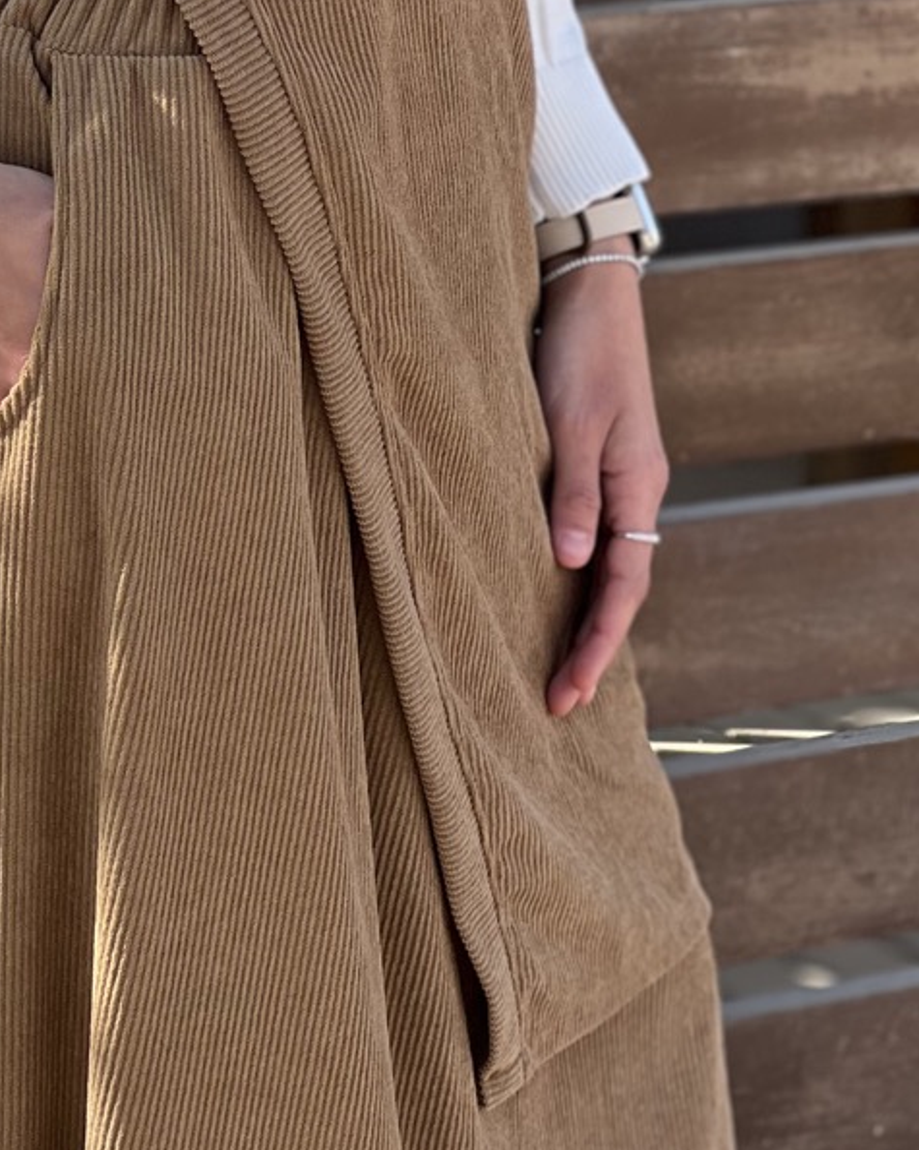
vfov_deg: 11.8
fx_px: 5509
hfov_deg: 9.5
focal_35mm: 162
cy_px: 29
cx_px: 25
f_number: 2.8
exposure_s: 1/182
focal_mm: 9
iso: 25
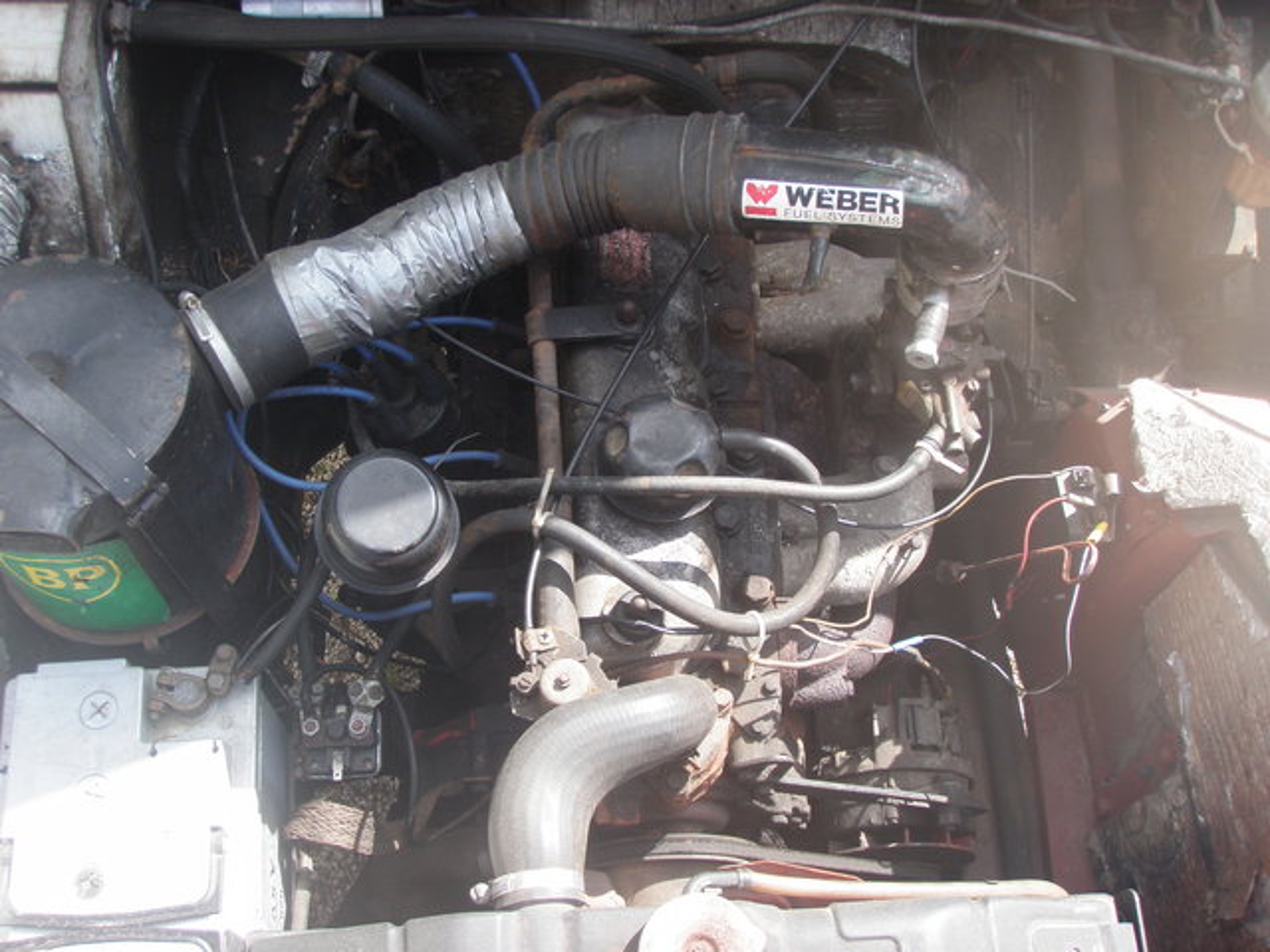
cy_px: 476
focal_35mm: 38
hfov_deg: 49.0
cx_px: 635
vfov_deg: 37.7
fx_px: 1394
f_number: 4.5
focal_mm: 6.7
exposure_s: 1/100
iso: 80
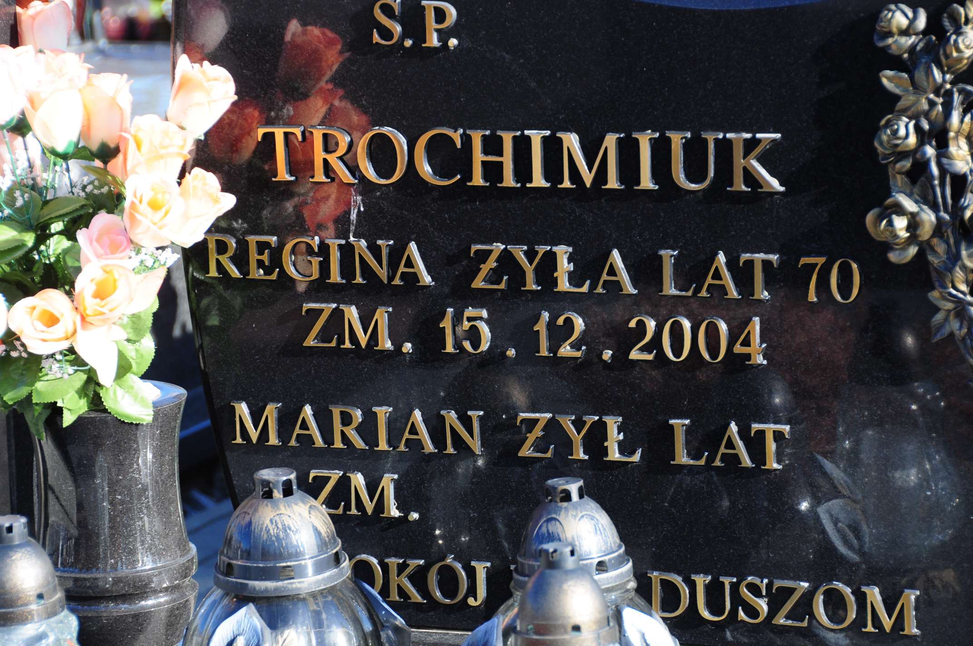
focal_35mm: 158
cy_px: 323
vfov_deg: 8.7
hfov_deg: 13.1
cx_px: 486
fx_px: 4252
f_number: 7.1
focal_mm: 105
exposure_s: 1/320
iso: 320
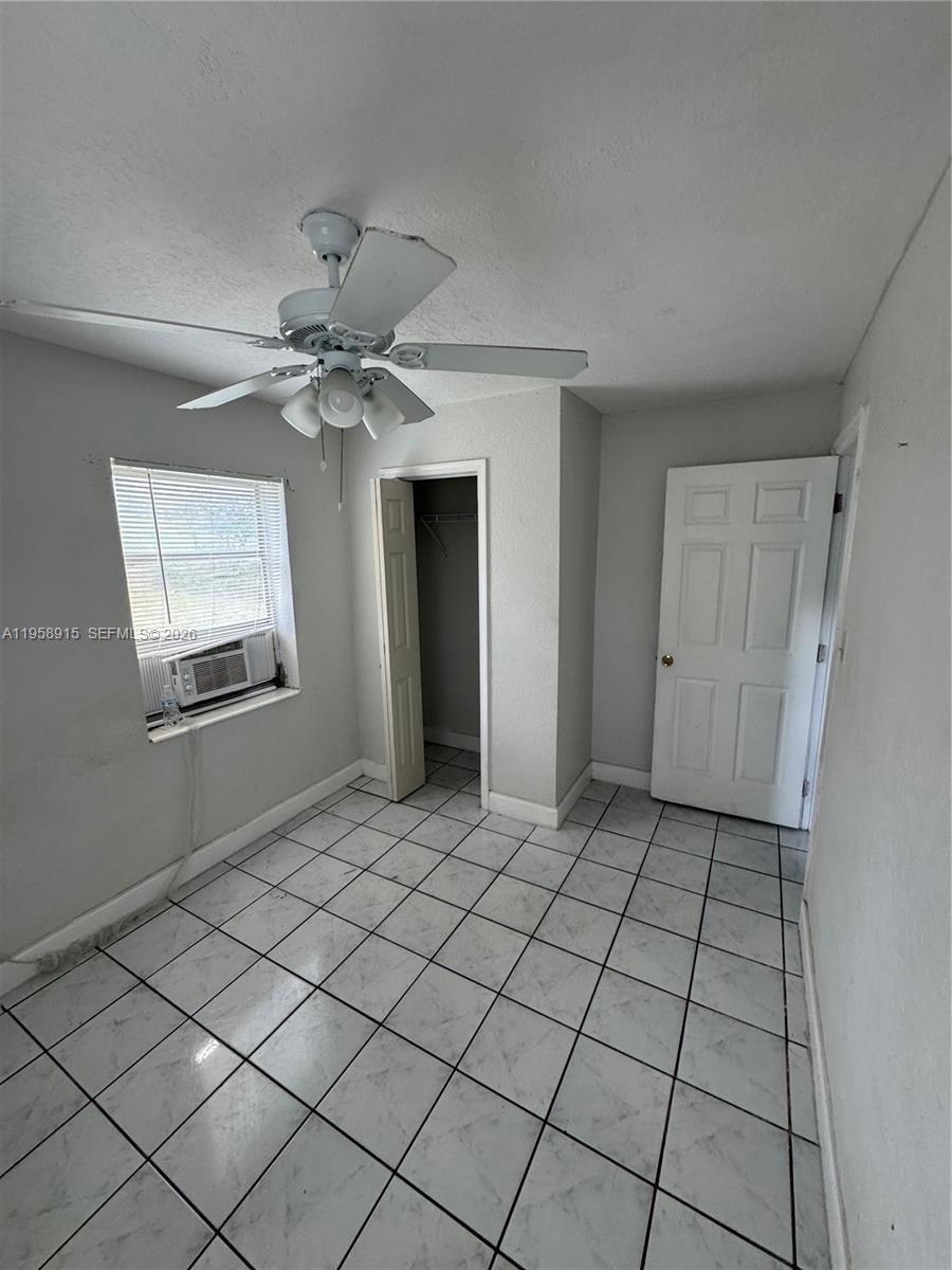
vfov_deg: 102.1
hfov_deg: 85.7
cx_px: 476
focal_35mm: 14
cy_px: 635
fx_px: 513
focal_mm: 2.22
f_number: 2.2
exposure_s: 1/99
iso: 250
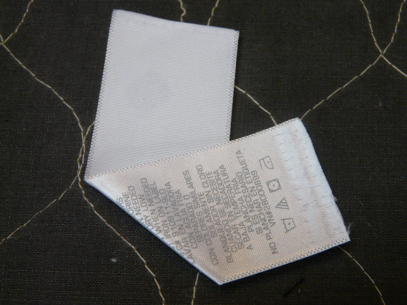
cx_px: 204
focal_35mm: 64
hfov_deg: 30.3
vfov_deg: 22.9
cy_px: 152
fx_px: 752
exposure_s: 1/20
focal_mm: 10.5
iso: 200
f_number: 3.2
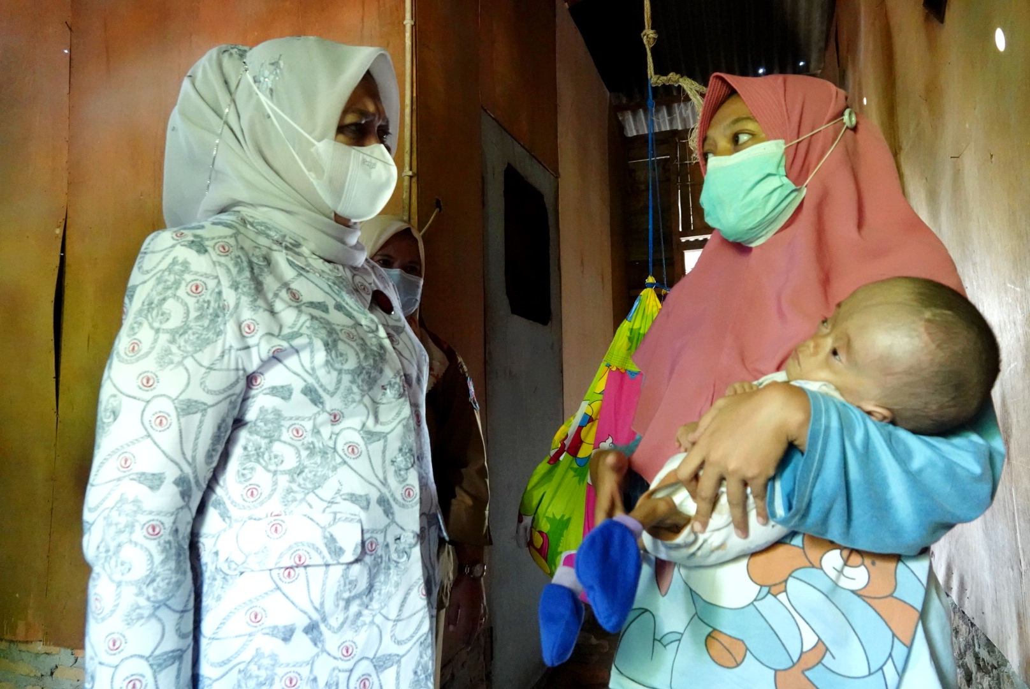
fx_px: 687
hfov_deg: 73.7
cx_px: 515
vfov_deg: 53.2
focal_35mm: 24
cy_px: 344
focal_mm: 8.8
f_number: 2.5
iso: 3200
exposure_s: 1/100
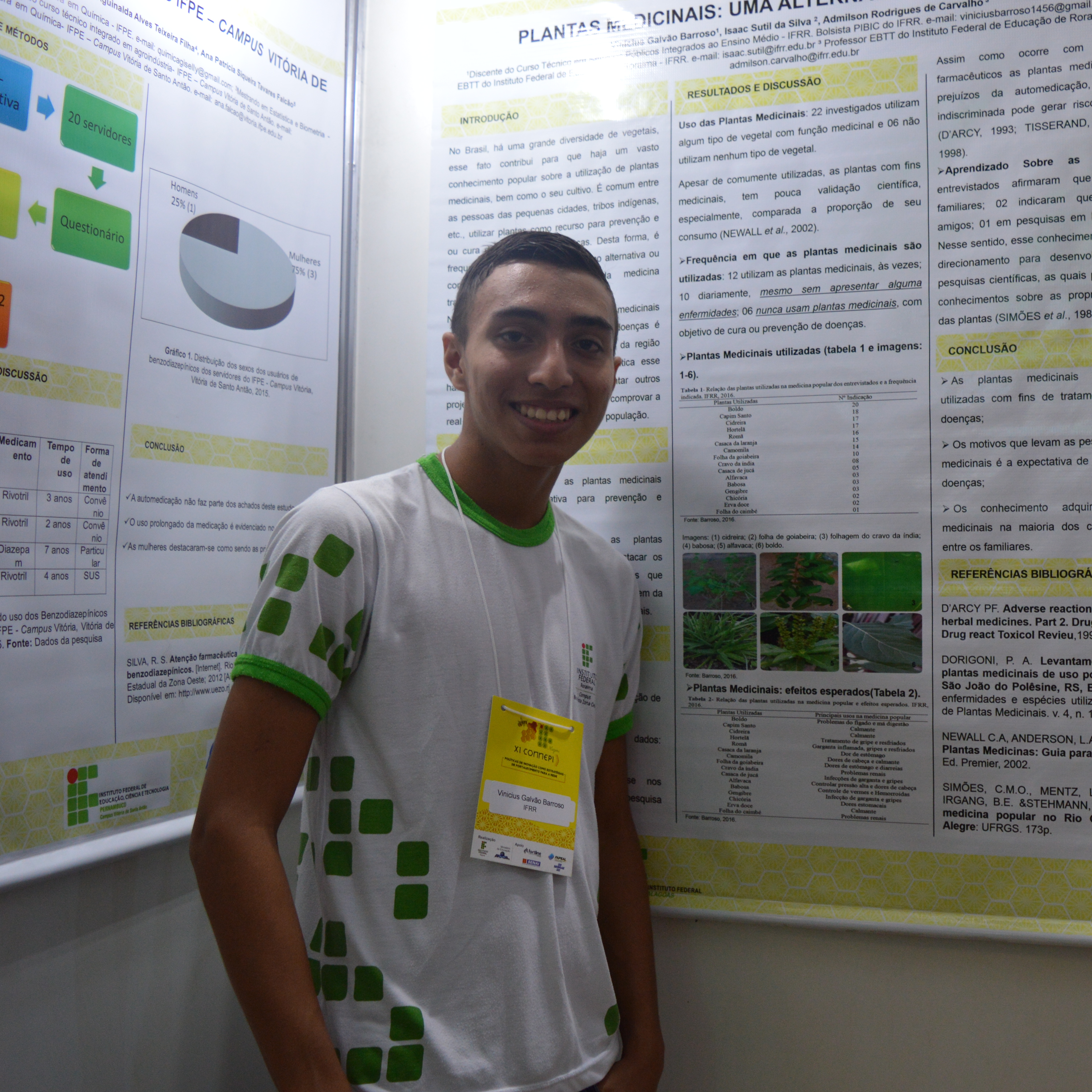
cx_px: 811
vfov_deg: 46.0
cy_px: 539
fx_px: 1285
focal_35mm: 36
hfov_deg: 44.6
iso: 400
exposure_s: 1/60
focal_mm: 18
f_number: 4
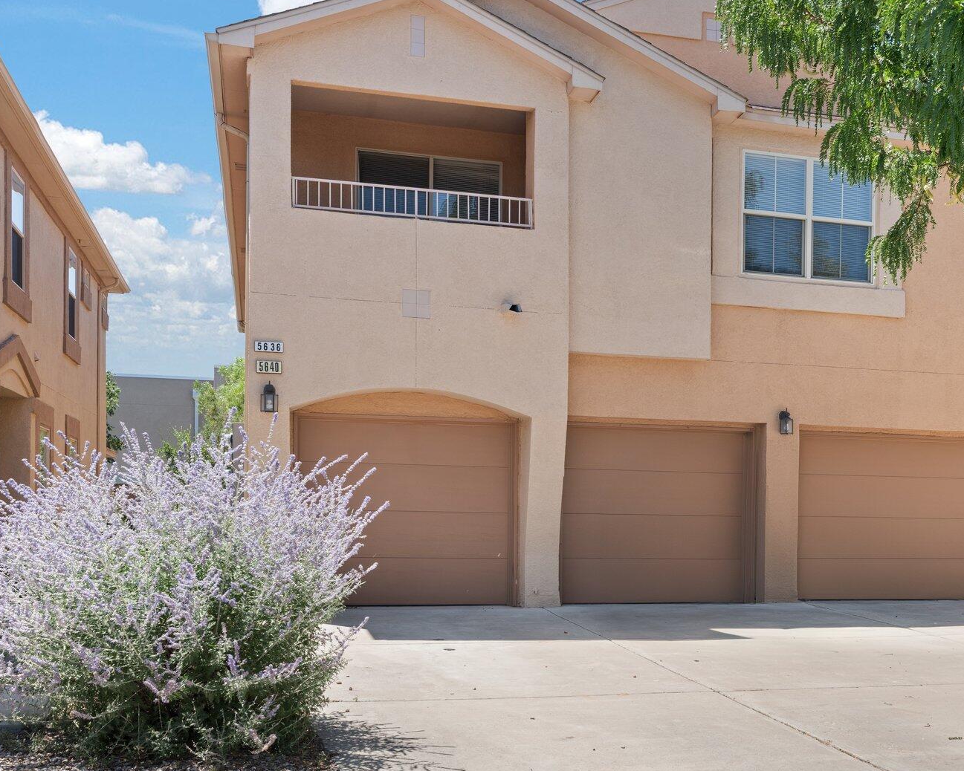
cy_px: 376
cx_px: 647
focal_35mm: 40
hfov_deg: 45.1
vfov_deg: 37.3
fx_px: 1141
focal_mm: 27
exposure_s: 1/125
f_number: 9
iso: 320
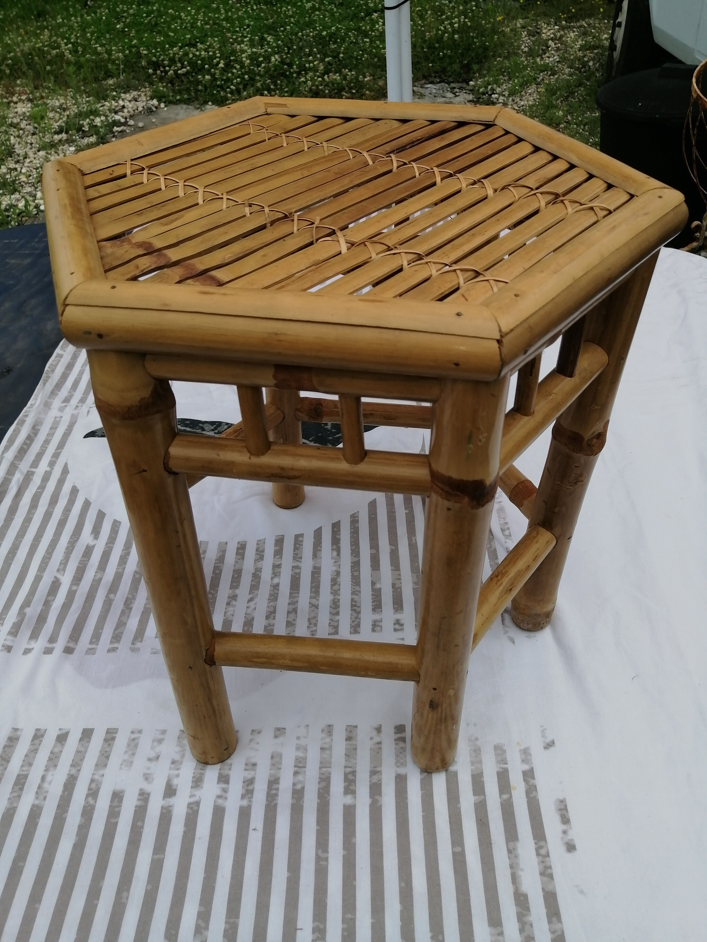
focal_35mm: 26
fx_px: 708
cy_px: 471
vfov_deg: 67.3
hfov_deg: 53.1
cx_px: 354
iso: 50
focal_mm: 3.96
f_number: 1.8
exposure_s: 1/1499
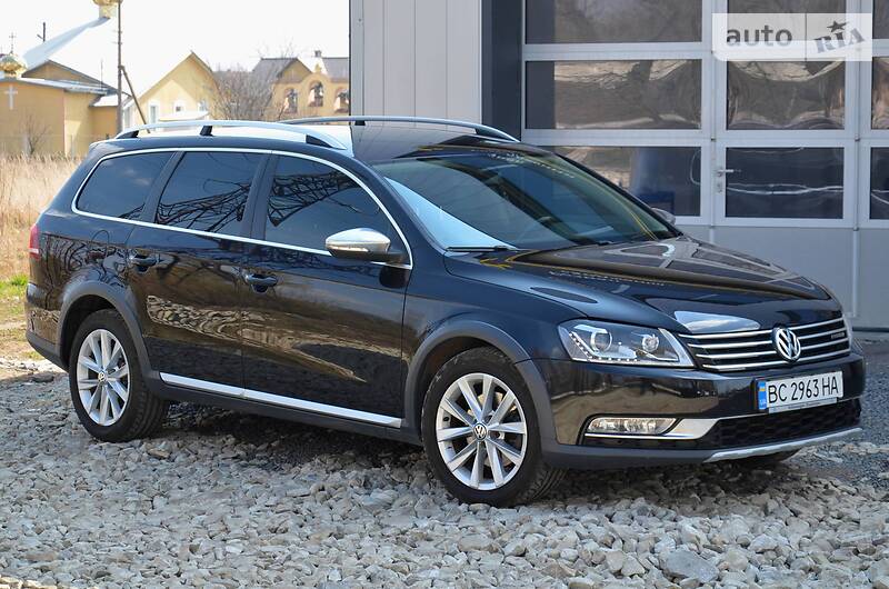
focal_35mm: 93
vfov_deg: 14.6
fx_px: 2292
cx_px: 444
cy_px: 294
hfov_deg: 22.0
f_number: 7.1
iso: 200
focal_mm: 62
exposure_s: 1/200
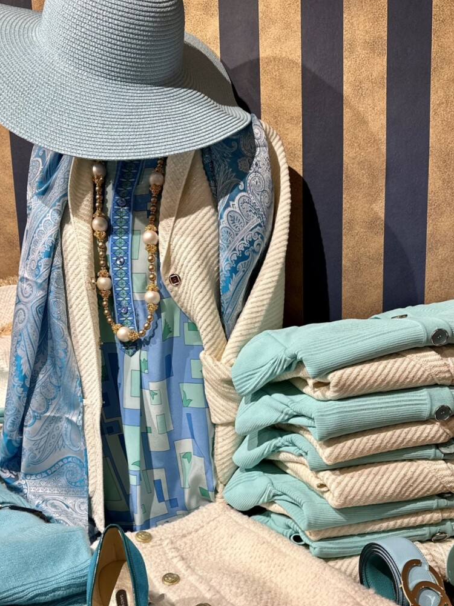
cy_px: 387
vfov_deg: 50.7
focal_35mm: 36
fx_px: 630
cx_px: 243
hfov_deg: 39.6
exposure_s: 1/100
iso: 100
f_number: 1.78
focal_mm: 6.86
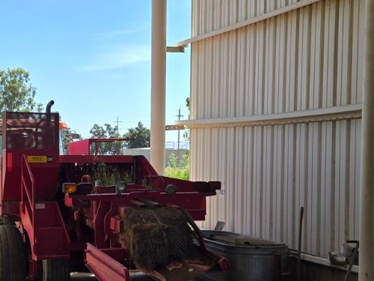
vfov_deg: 21.3
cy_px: 167
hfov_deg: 27.9
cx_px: 114
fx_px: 745
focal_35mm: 69
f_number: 1.8
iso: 25
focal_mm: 5.4
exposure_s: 1/1199
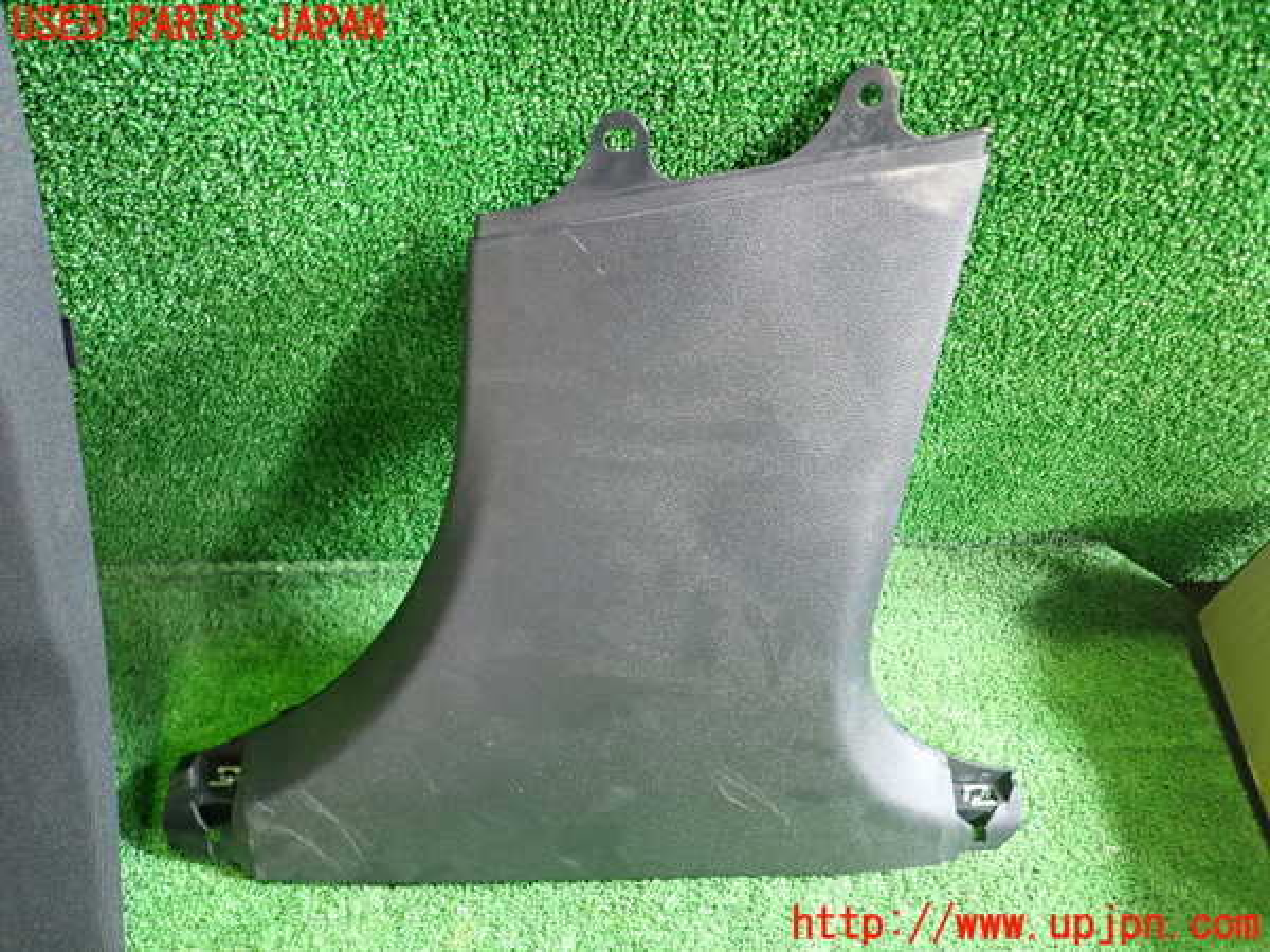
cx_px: 635
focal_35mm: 25
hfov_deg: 69.4
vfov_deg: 54.9
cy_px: 476
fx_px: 917
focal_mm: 4.5
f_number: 2
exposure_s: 1/30
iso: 400
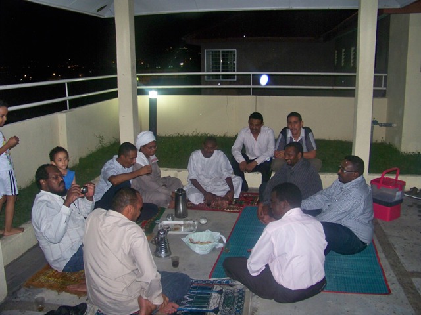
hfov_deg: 55.4
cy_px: 158
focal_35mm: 33
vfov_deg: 42.9
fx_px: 401
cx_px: 210
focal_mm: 5.85
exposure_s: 1/30
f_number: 2.8
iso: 200
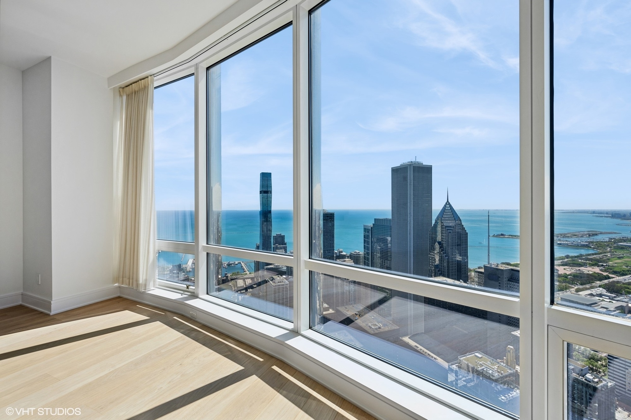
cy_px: 210
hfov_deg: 98.5
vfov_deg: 75.5
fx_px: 272
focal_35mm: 16
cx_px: 316
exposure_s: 1/125
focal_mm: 15.5
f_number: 9.5
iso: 200
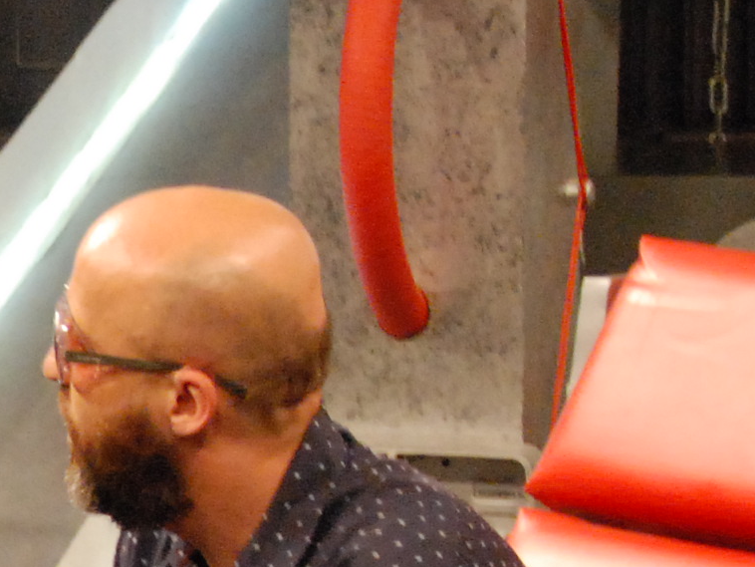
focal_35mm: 236
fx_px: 5149
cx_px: -600
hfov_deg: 8.1
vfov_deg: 6.2
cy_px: 763
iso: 1600
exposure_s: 1/30
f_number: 5.6
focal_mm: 32
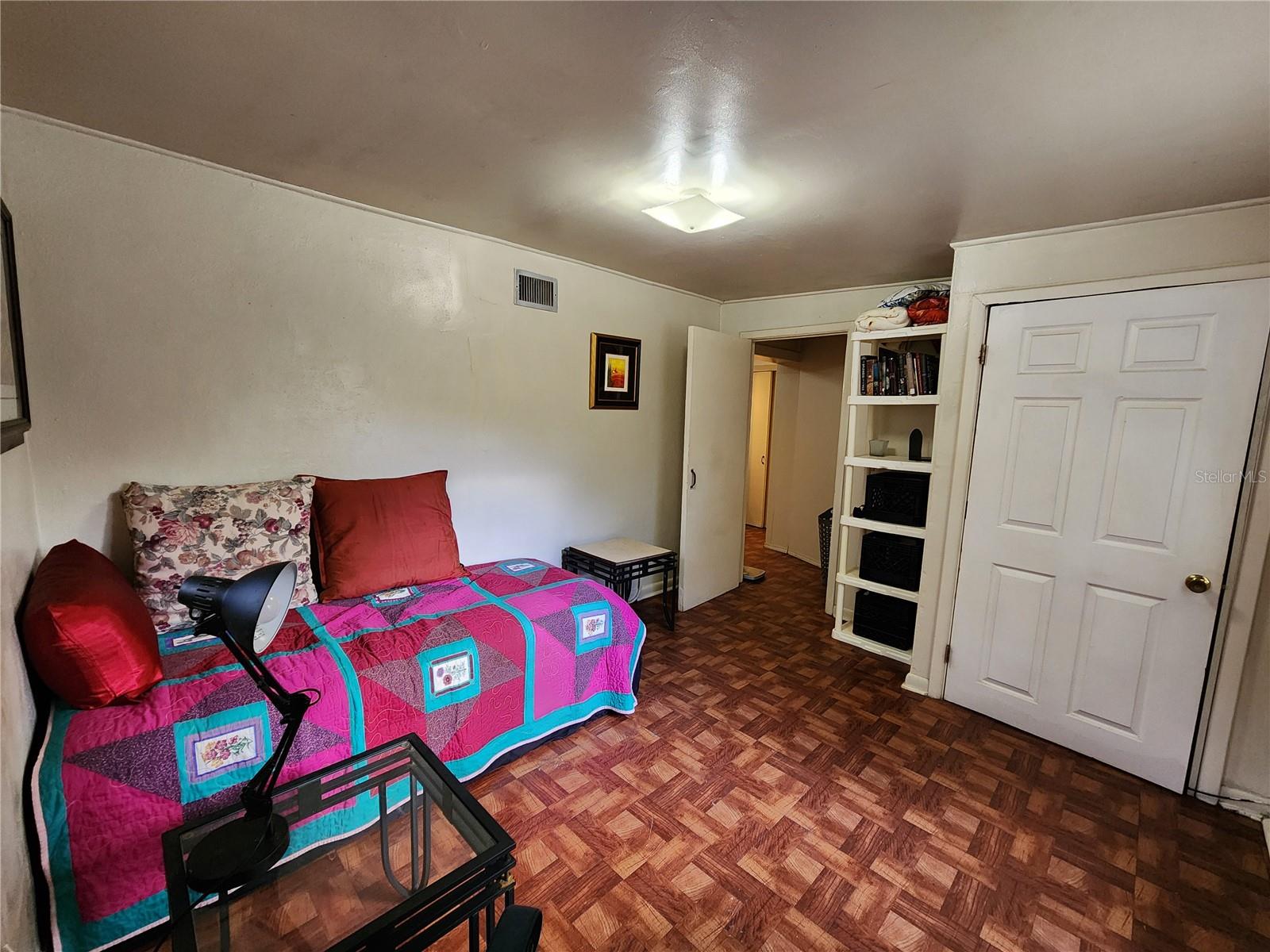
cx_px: 635
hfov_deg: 106.2
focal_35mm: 13
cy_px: 476
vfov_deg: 89.9
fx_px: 477
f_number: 2.2
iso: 320
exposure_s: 1/60
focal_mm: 2.2
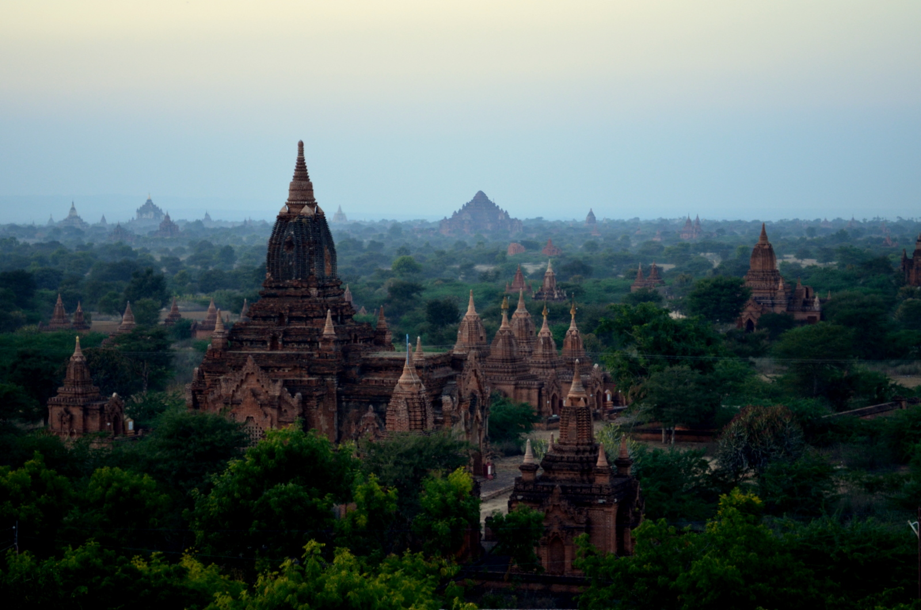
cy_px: 305
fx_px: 2106
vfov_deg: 16.5
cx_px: 460
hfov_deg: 24.7
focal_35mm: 82
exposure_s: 1/50
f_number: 5.6
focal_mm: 55
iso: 800
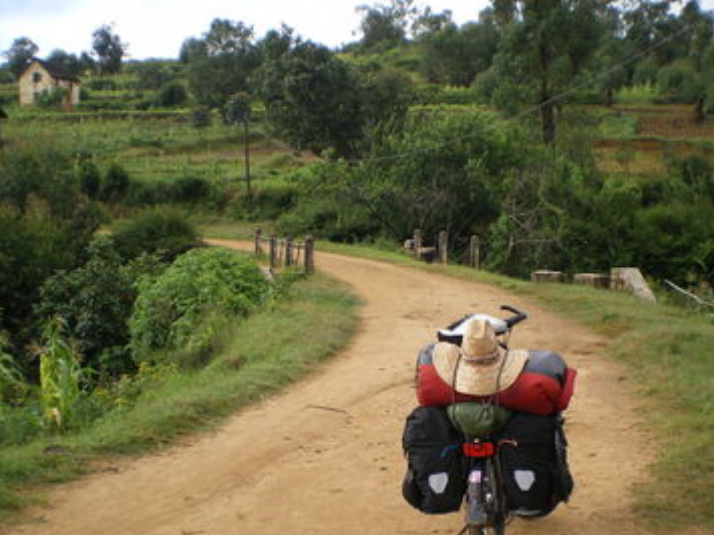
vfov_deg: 30.2
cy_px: 298
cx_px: 378
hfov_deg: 39.7
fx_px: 990
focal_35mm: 48
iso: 64
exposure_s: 1/200
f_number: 4.6
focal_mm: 6.3
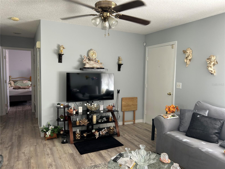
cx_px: 112
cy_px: 84
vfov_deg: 53.1
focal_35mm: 26
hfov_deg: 67.3
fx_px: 169
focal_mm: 5.7
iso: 64
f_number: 1.5
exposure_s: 1/60
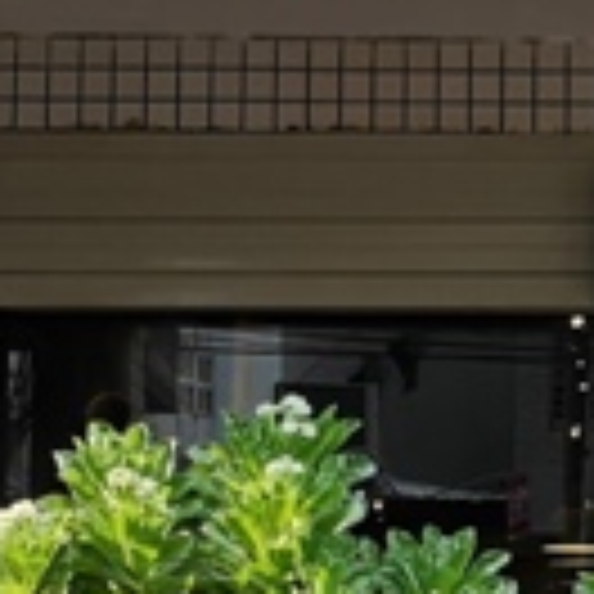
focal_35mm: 145
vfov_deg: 12.0
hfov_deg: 11.9
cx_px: 562
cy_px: 338
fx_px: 2815
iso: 160
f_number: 1.8
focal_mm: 3.95
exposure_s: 1/900
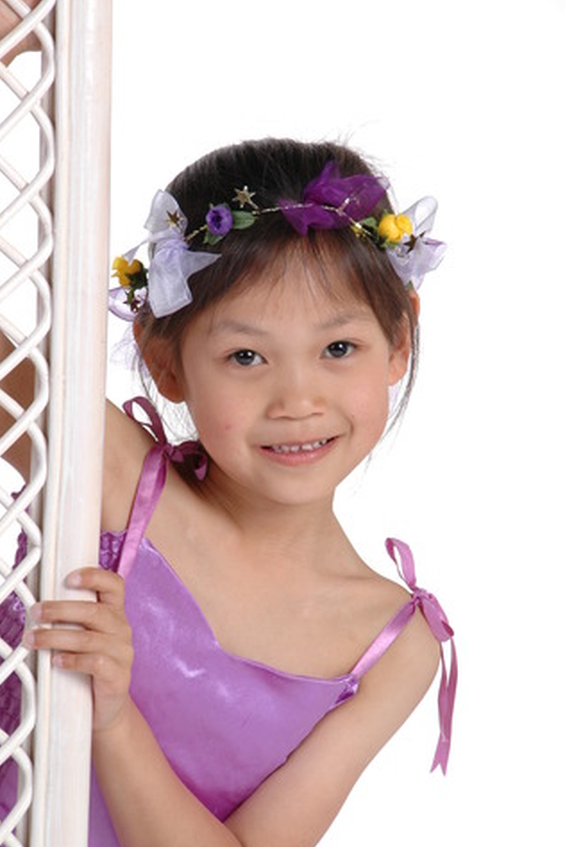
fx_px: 6073
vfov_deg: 8.0
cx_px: 282
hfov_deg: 5.3
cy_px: 427
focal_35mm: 258
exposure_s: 1/125
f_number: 11
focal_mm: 170
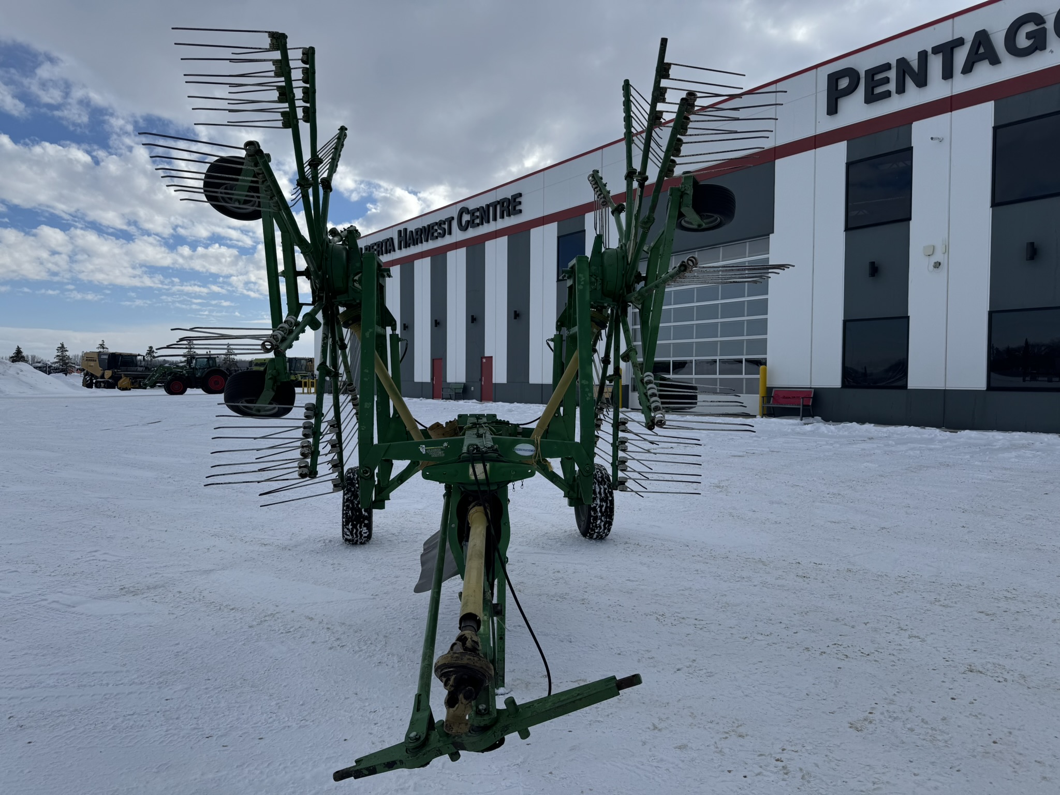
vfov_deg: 56.8
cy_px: 398
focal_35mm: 24
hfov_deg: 71.6
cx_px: 530
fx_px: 735
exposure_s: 1/7092
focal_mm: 6.76
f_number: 1.78
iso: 80
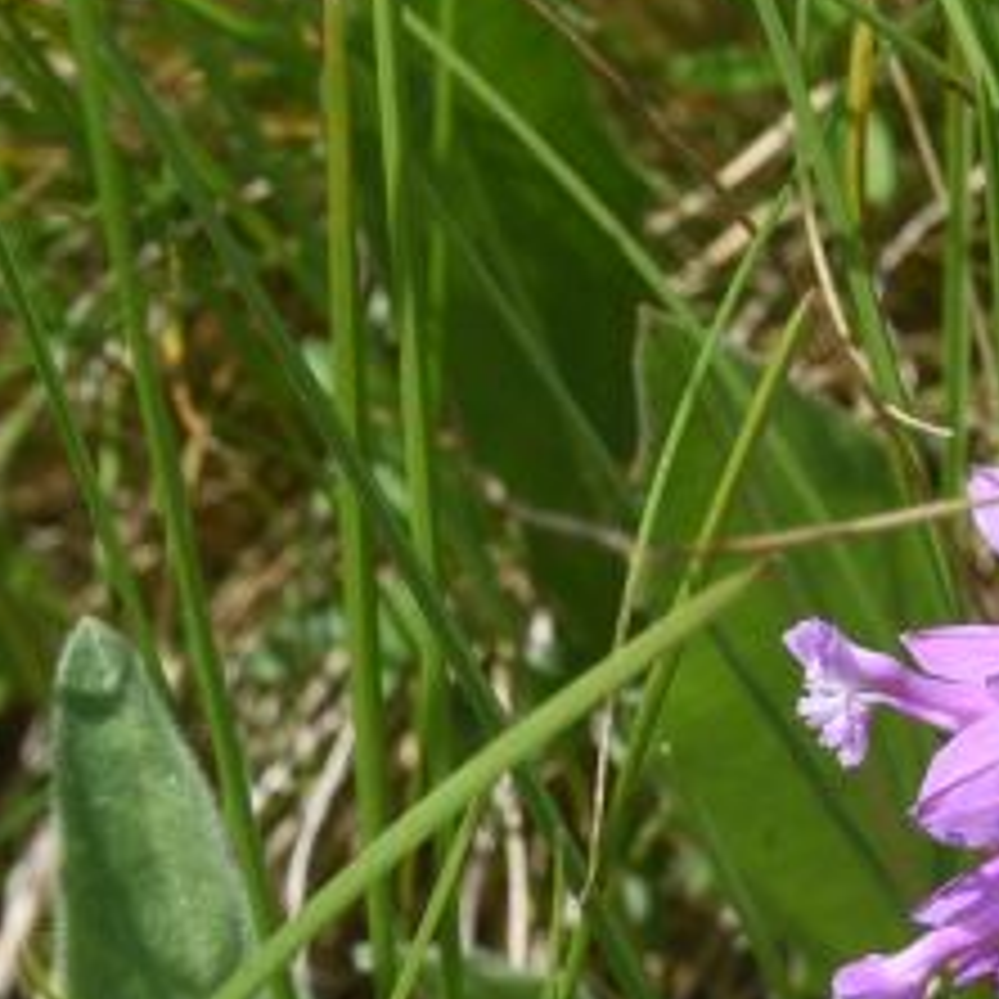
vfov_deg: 5.3
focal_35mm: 328
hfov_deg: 5.3
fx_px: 10709
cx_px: 1192
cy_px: 731
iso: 200
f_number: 16
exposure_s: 1/125
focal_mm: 66
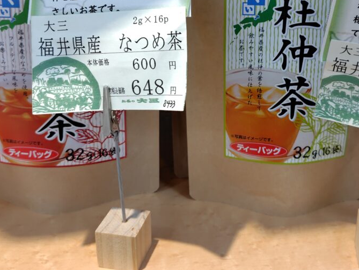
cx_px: 238
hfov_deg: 42.4
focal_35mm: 44
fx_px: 456
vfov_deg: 32.0
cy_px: 52
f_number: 1.9
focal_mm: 5.6
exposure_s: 1/60
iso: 158
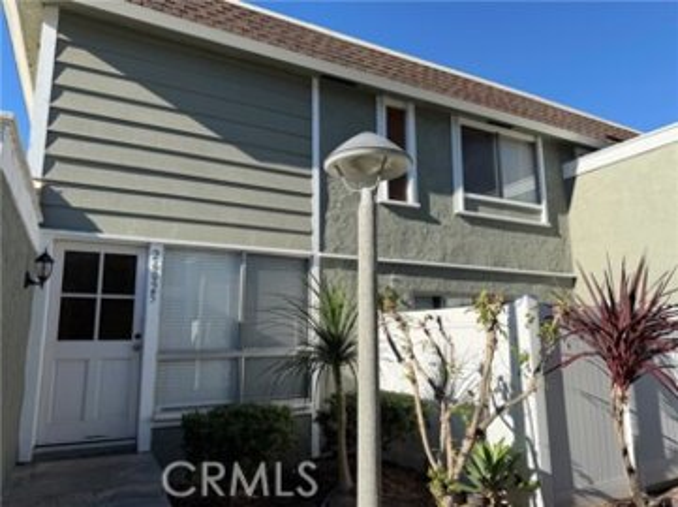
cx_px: 339
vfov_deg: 56.7
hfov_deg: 71.6
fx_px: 470
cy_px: 254
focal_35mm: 24
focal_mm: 6.76
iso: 100
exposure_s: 1/4405
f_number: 1.78
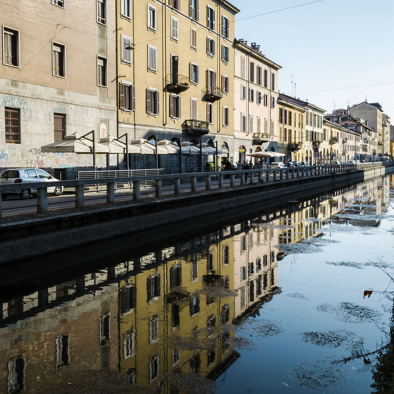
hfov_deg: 47.1
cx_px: 166
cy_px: 195
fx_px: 451
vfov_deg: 47.2
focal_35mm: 35
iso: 200
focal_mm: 18
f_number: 14
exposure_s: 1/80
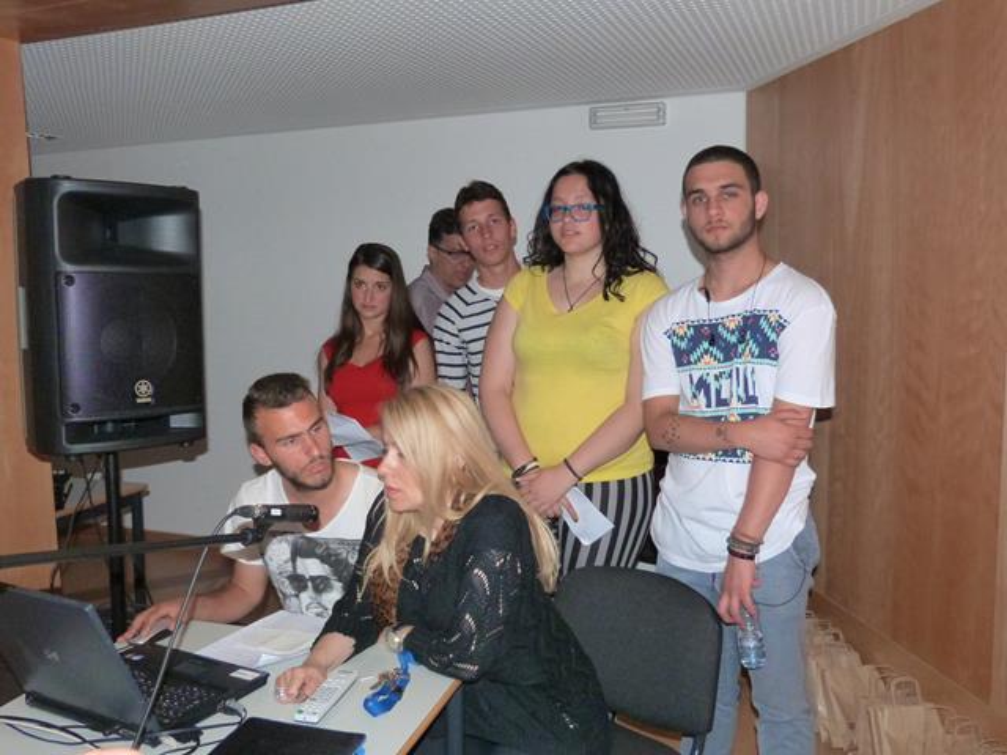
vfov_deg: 46.8
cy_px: 378
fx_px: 873
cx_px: 504
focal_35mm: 30
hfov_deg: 60.0
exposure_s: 1/125
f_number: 2.9
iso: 400
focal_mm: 5.3
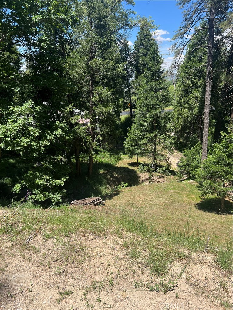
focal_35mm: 26
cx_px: 116
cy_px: 155
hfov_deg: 53.1
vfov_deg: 67.3
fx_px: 233
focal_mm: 5.7
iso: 50
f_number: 1.5
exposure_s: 1/2762
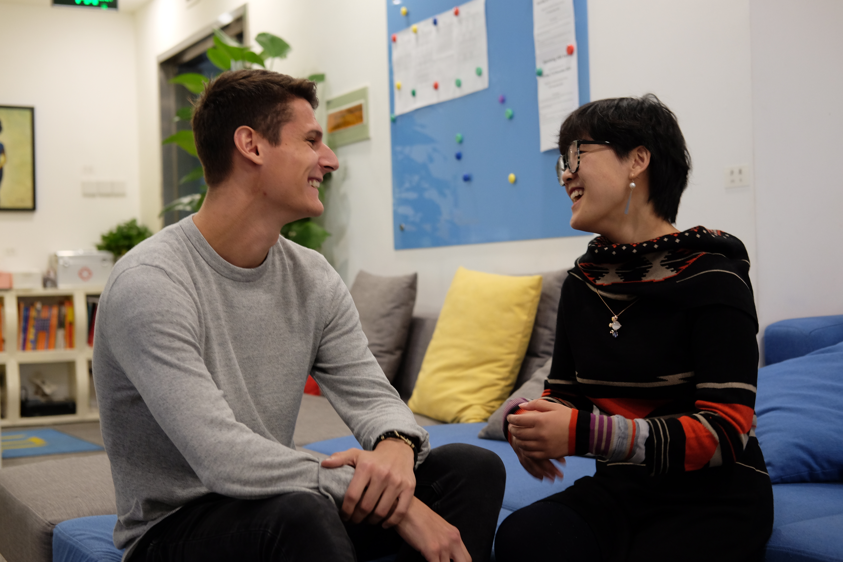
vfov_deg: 25.5
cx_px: 422
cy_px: 281
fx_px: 1241
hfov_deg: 37.5
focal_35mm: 53
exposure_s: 1/60
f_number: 2.8
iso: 1000
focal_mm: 35
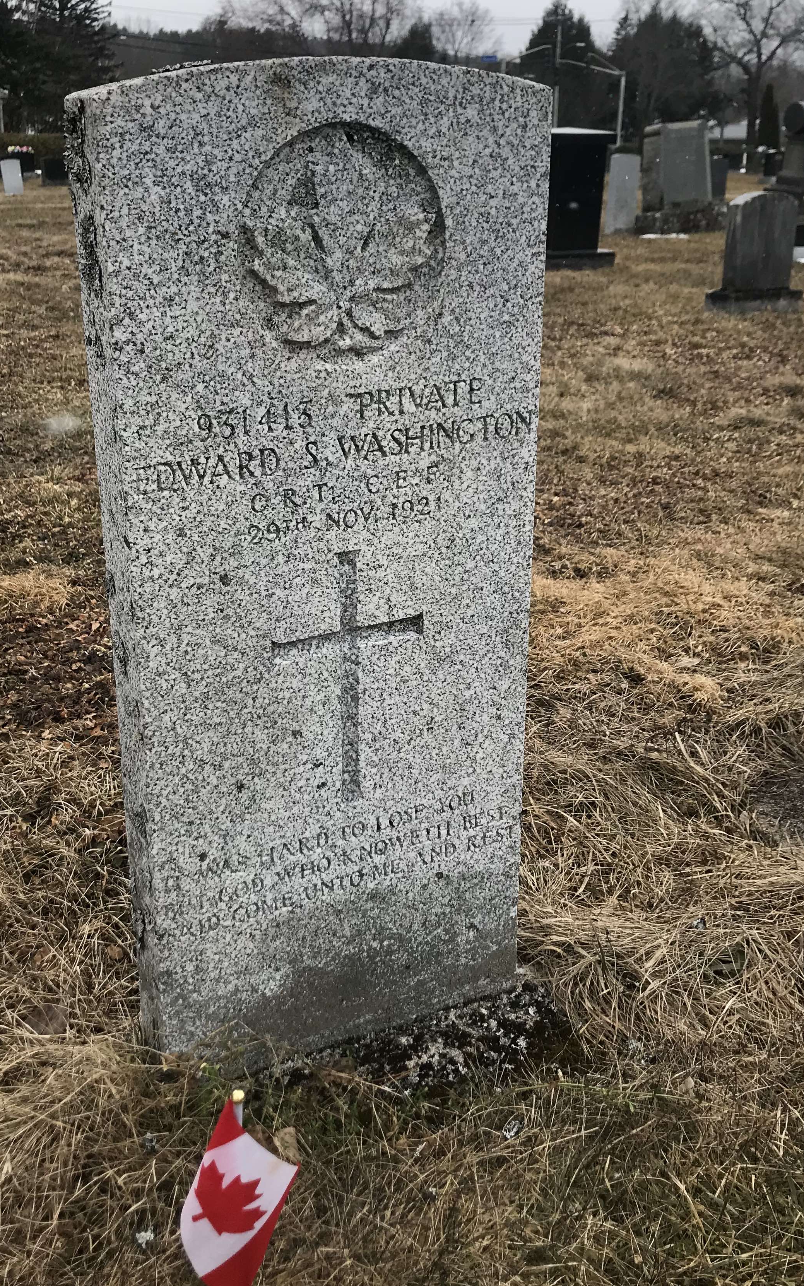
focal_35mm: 36
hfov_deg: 35.2
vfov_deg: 54.0
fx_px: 1262
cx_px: 317
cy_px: 612
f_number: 1.8
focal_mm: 3.99
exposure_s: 1/772
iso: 20
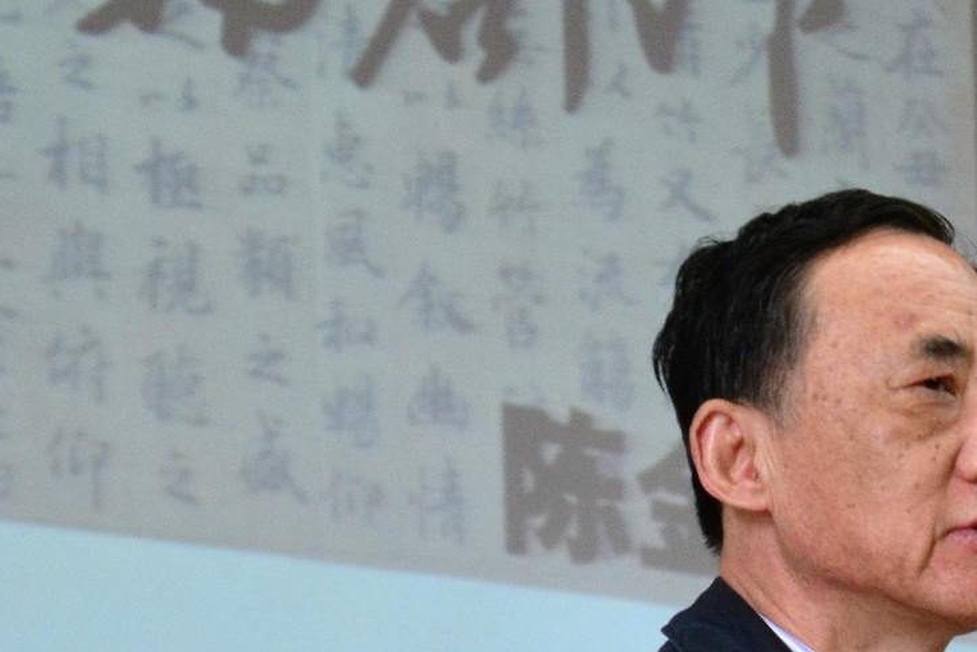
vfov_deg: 5.7
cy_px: 801
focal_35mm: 238
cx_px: 1065
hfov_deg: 8.6
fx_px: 6460
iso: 1250
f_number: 5.6
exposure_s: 1/40
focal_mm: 52
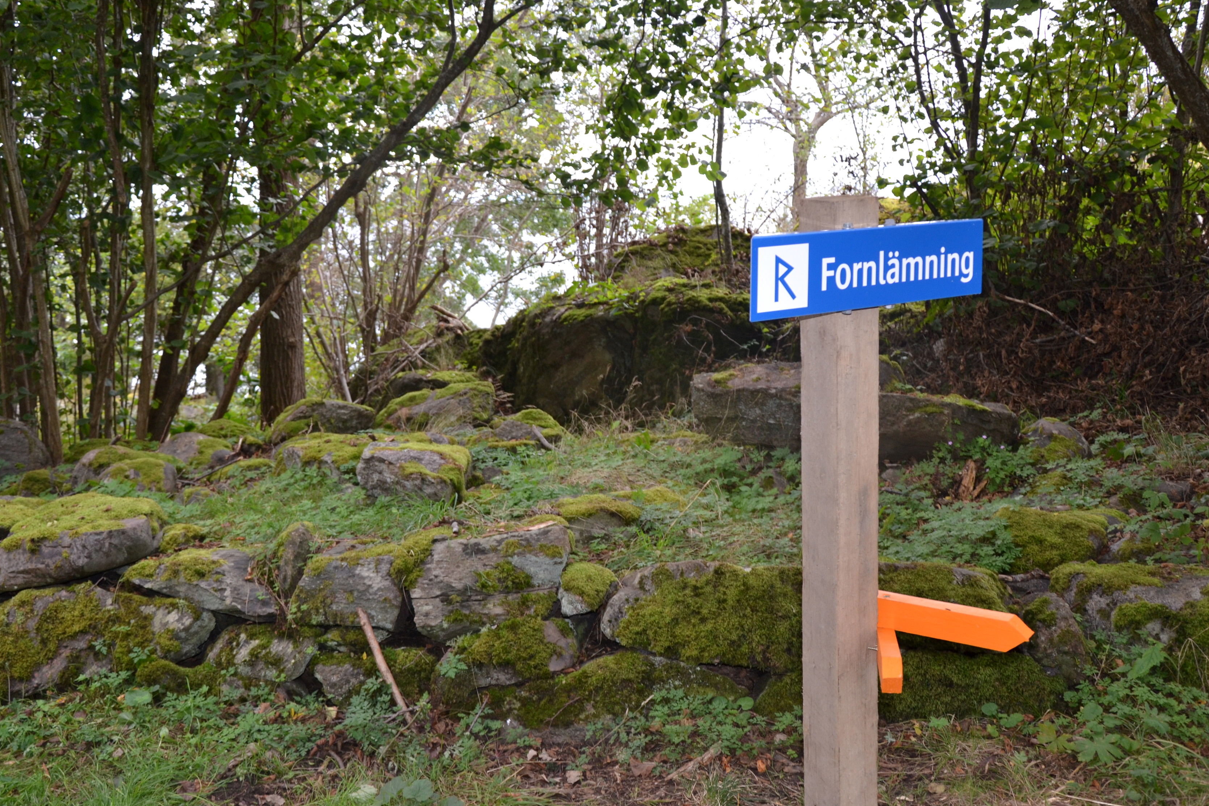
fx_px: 1041
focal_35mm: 31
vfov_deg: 42.2
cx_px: 550
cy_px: 345
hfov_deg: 60.2
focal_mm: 18
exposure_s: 1/125
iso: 280
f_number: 4
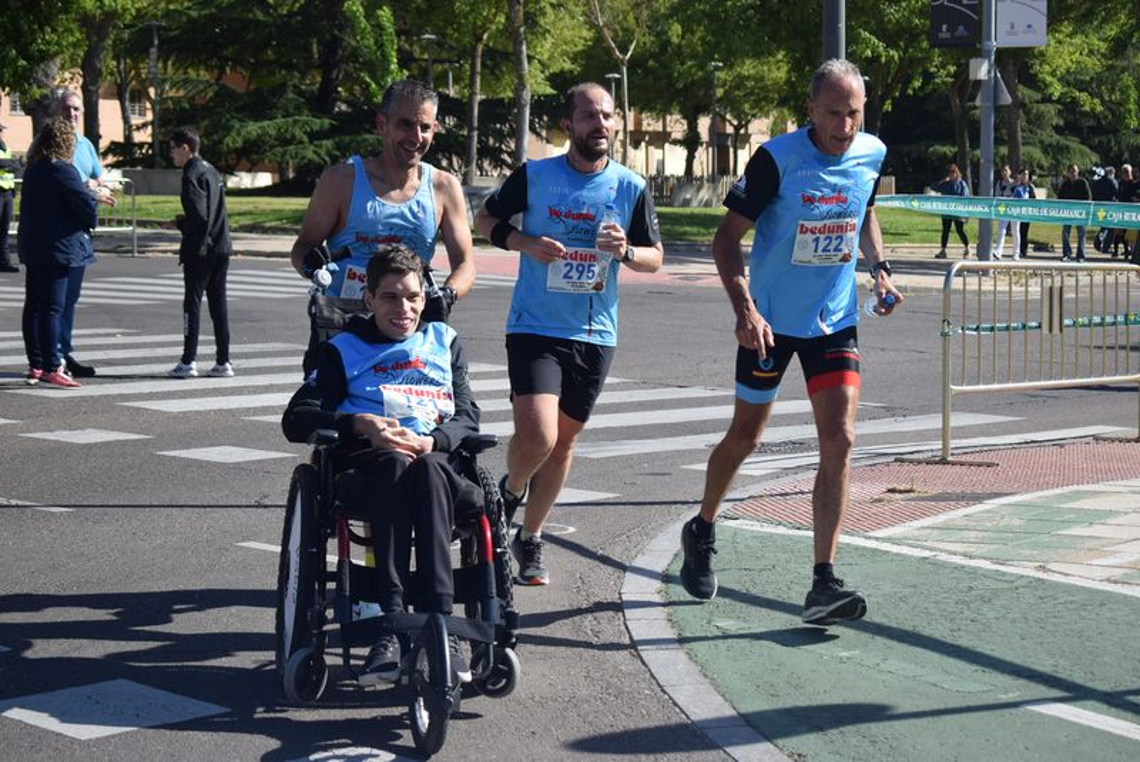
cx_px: 570
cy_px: 381
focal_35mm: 82
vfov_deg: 16.6
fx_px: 2615
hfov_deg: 24.6
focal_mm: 55
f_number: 5.6
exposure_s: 1/1250
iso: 400
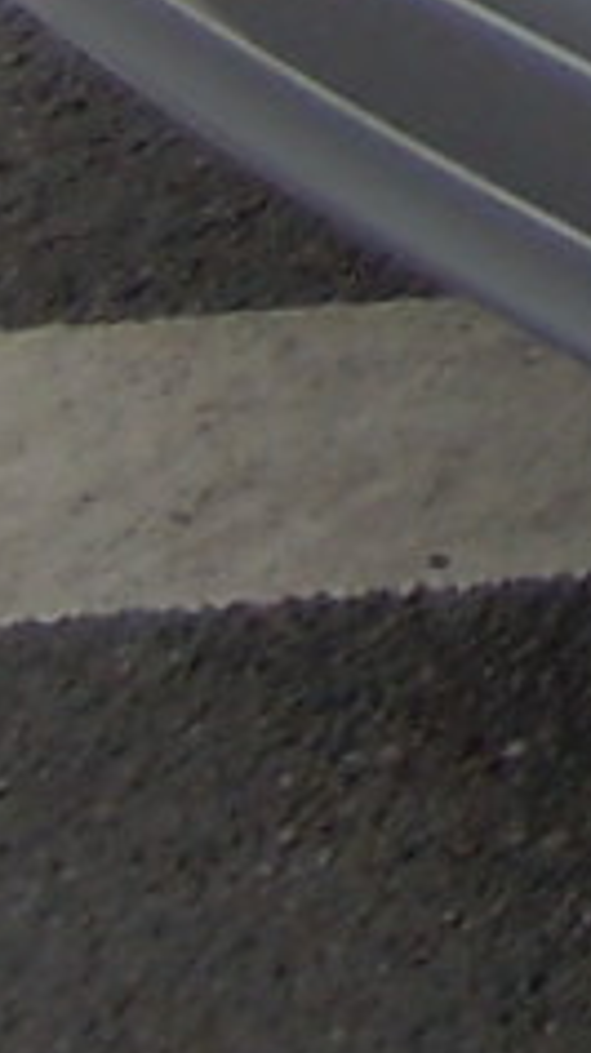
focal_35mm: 283
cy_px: -2199
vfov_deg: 6.8
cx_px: 3253
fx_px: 7898
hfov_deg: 3.8
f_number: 3.5
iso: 100
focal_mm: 5.4
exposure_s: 1/80
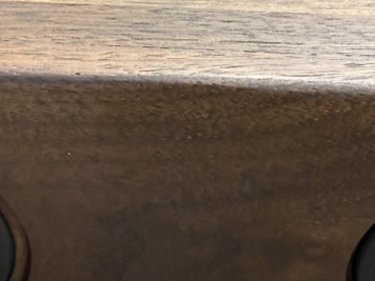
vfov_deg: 21.2
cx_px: 209
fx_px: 747
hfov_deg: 28.1
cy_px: 196
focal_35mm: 69
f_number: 2.2
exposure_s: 1/60
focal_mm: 2.22
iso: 320
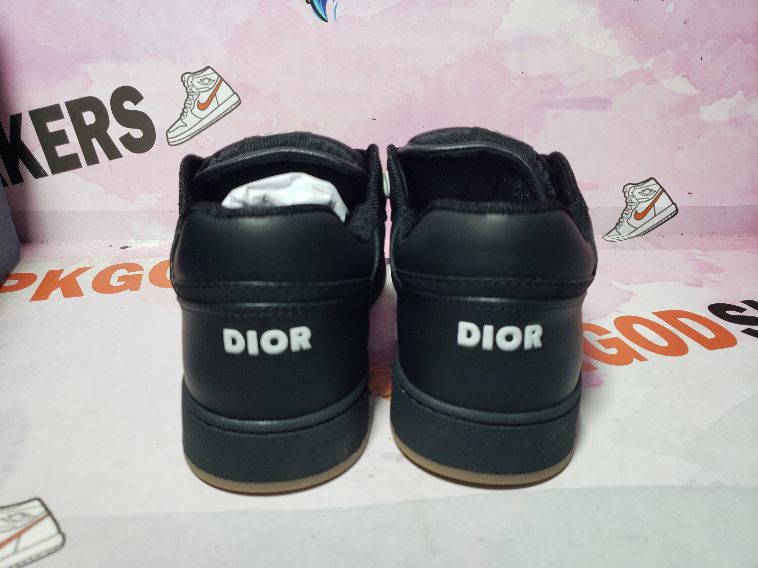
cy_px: 284
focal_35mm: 26
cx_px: 379
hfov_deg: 67.3
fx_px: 569
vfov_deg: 53.1
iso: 50
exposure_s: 1/328
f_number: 1.5
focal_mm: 4.3
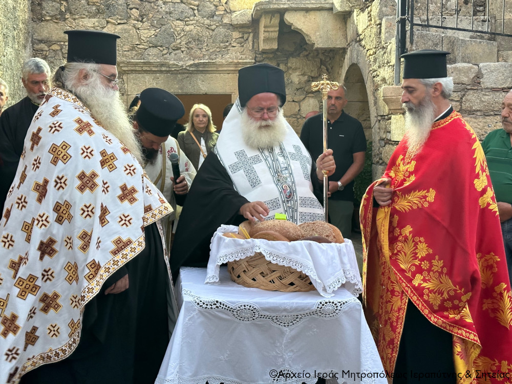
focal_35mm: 48
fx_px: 710
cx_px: 256
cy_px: 192
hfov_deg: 39.7
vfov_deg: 30.3
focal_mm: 6.86
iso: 200
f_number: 1.78
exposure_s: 1/52
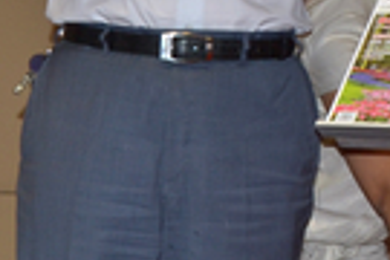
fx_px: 1690
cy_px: -131
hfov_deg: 12.5
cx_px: 598
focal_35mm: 156
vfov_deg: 8.6
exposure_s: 1/60
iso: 200
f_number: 6.3
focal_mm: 28
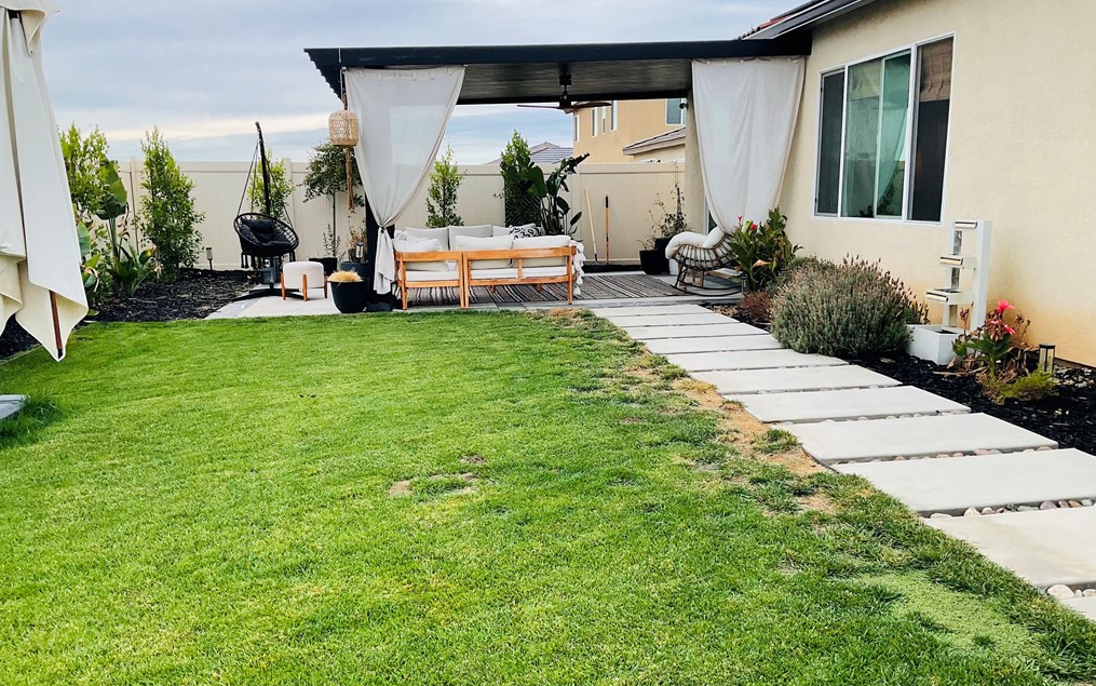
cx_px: 546
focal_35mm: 31
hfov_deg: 61.2
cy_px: 346
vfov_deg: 40.6
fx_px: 926
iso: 16
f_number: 1.8
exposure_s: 1/389
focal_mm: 3
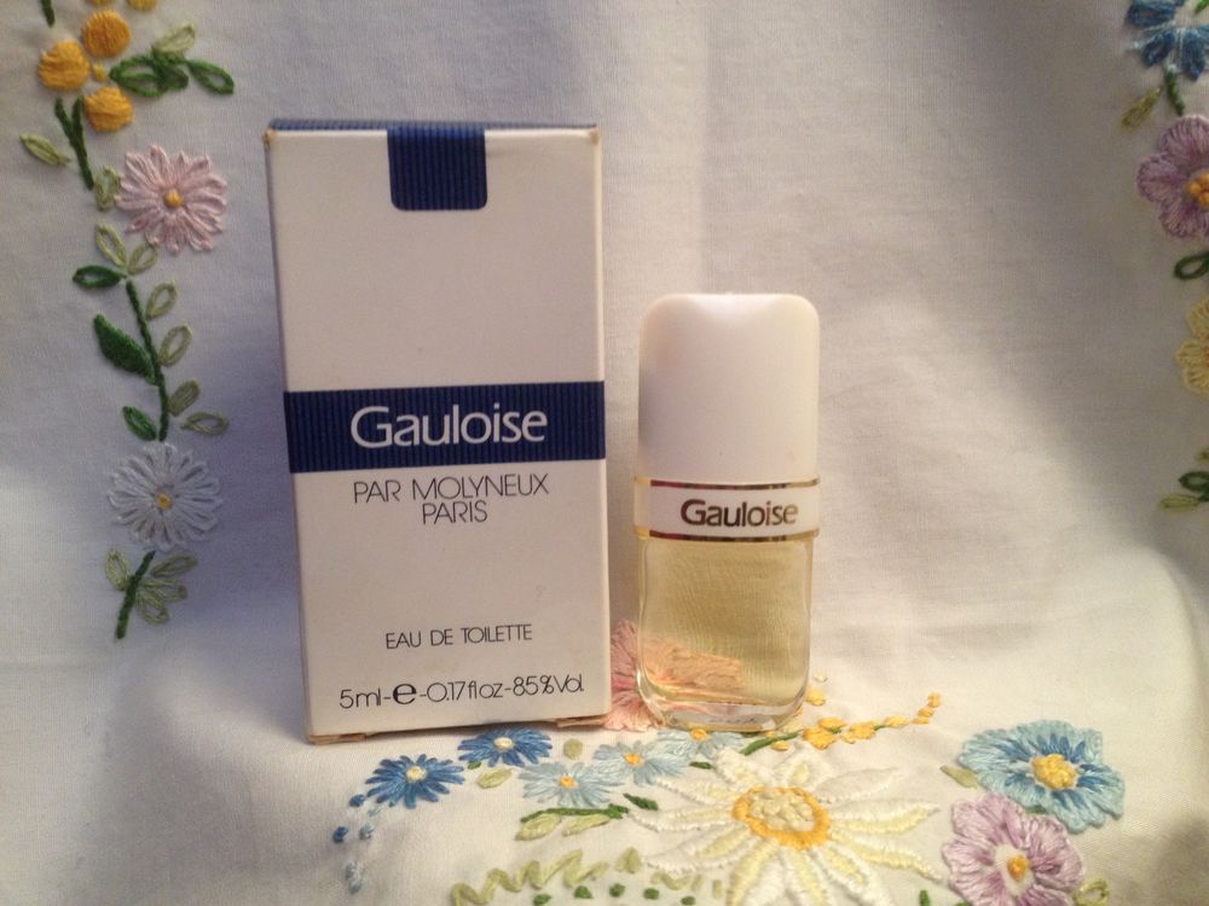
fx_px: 1222
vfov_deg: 40.7
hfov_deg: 52.6
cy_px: 453
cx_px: 604
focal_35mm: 35
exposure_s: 1/20
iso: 200
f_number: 2.4
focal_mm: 4.28
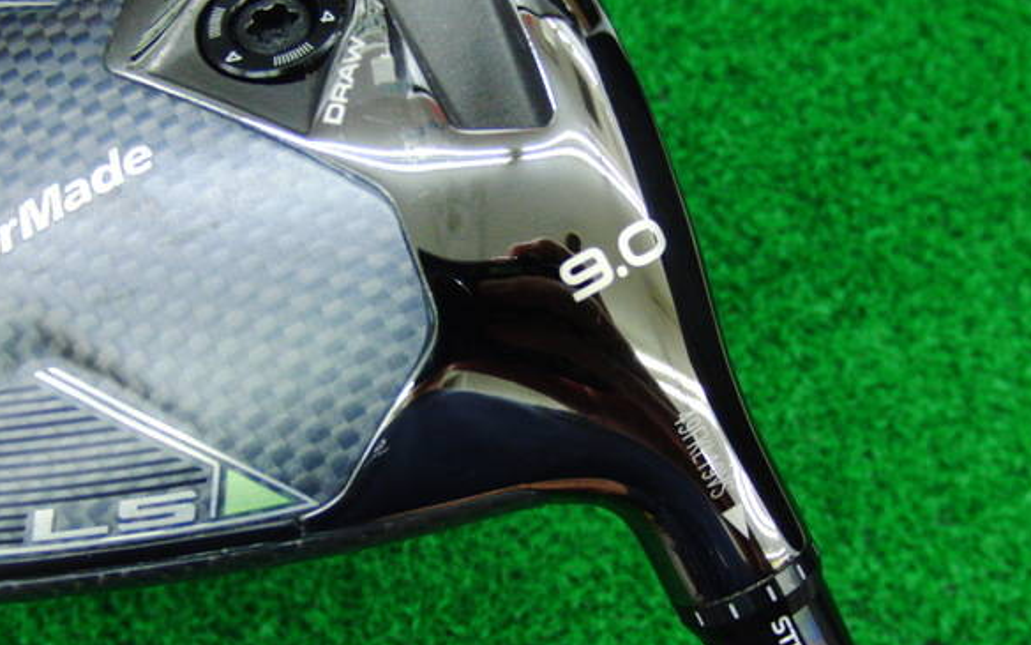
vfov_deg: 29.8
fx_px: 1208
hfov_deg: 46.2
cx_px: 531
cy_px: 353
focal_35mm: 43
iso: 400
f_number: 3.6
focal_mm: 6.42
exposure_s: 1/40
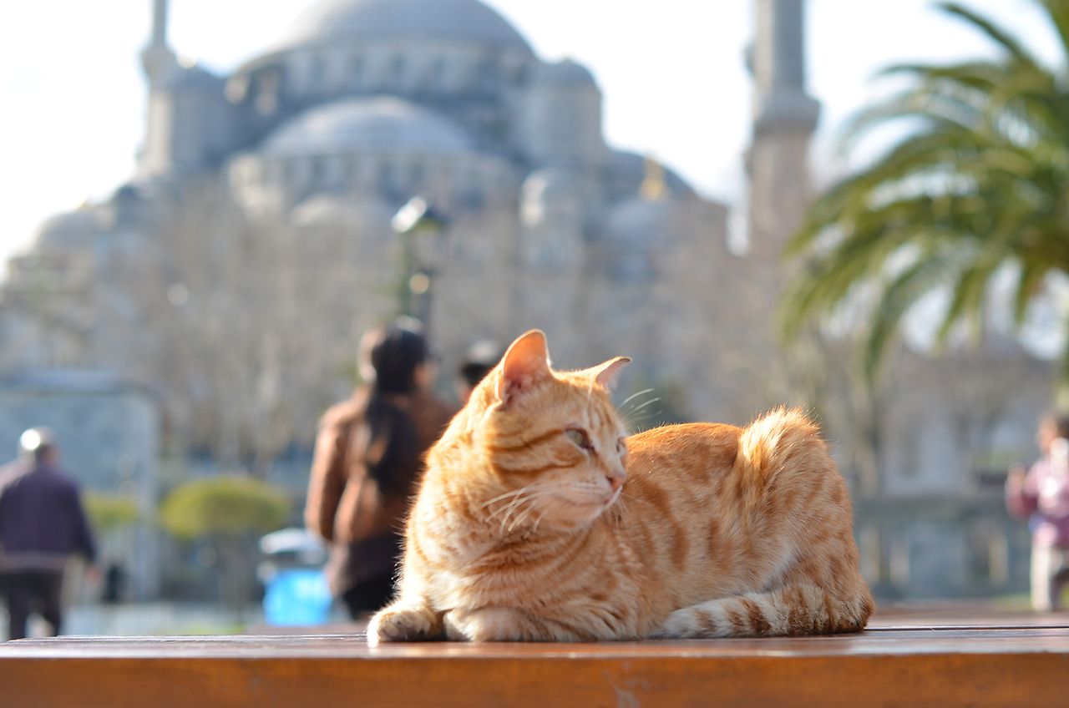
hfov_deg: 27.0
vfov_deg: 18.1
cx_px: 534
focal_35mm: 75
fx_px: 2223
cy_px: 354
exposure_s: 1/640
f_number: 3.5
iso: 100
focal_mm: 50
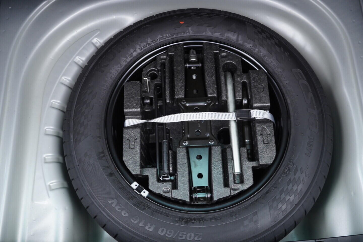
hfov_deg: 53.1
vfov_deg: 36.9
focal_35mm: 36
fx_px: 363
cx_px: 182
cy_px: 121
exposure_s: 1/40
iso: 400
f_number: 2.8
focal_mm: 24
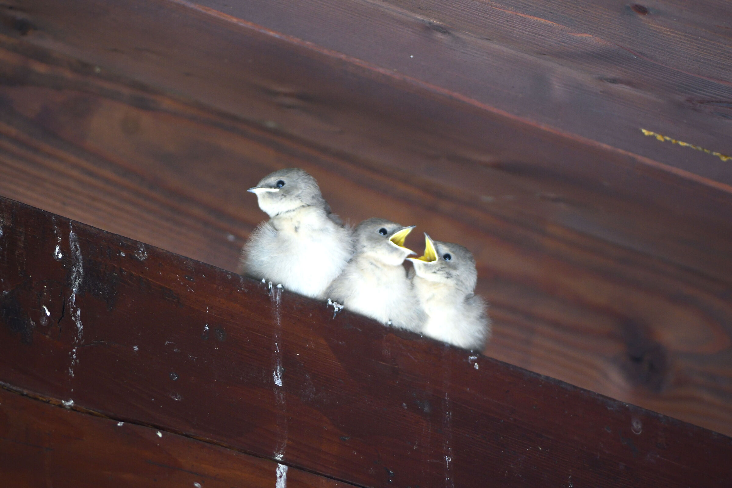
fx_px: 12199
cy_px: 244
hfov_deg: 3.4
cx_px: 366
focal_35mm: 600
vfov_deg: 2.3
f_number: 4
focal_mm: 300
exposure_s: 1/320
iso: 1000
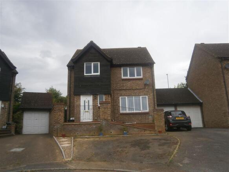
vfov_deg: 53.0
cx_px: 114
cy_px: 86
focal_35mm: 26
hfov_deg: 67.3
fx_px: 172
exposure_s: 1/800
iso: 80
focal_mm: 4.7
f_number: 2.8
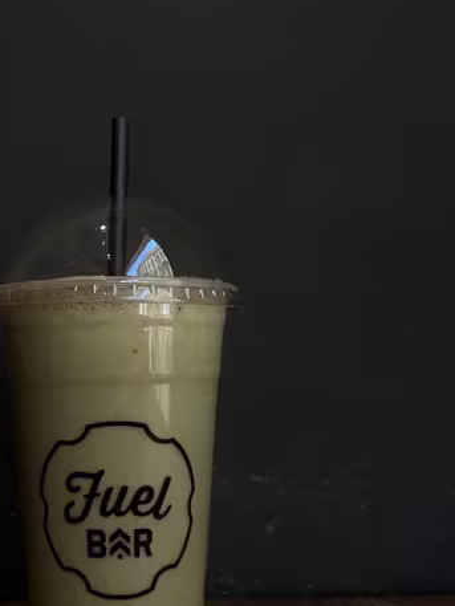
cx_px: 122
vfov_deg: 44.8
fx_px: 736
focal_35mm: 42
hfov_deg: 33.8
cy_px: 314
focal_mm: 6.86
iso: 80
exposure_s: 1/242
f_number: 1.78
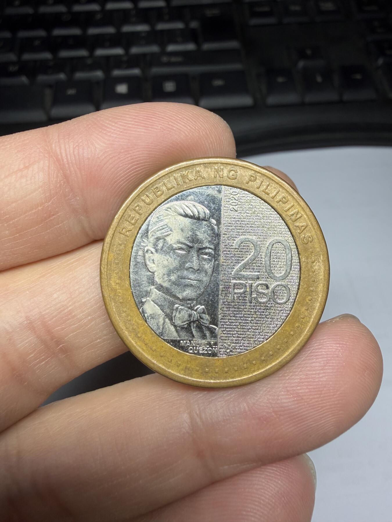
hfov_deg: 53.1
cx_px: 196
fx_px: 393
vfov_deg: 67.3
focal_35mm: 26
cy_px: 261
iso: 64
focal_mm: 2.22
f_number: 2.2
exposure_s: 1/121
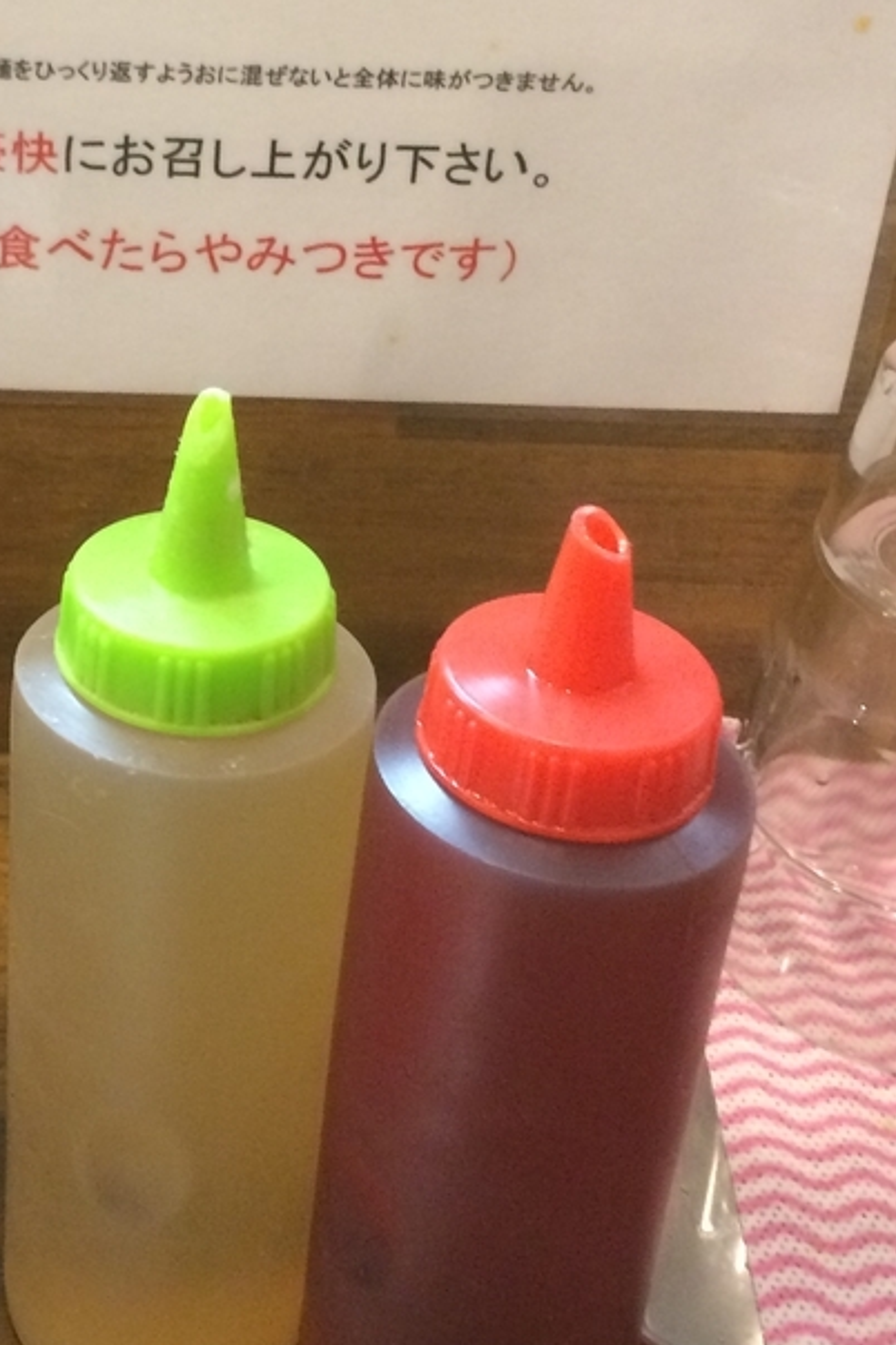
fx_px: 2240
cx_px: 45
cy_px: 442
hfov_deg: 22.0
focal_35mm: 60
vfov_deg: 33.1
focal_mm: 4.15
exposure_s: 1/30
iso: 250
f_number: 2.2
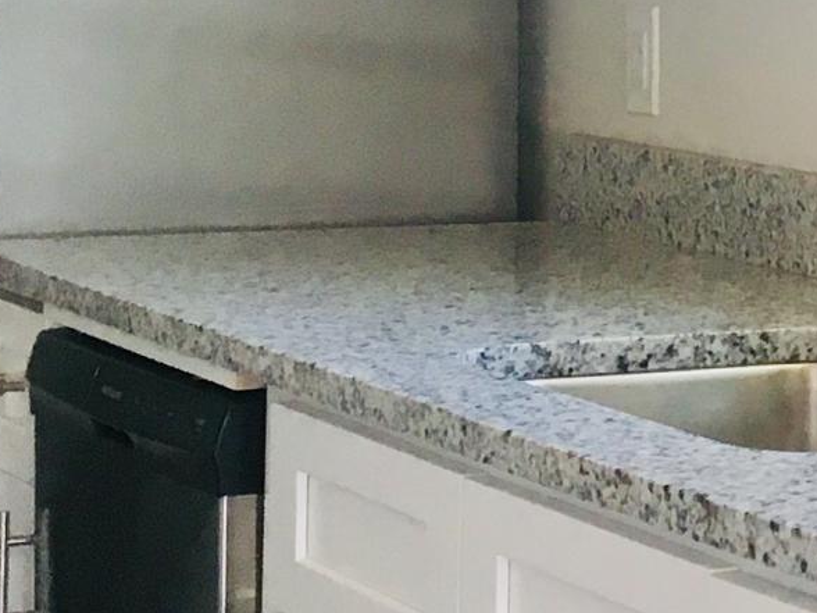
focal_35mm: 148
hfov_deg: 11.1
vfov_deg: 10.0
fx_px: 3493
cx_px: 1997
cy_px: 65
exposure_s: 1/40
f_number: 2.2
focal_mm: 4.15
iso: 25
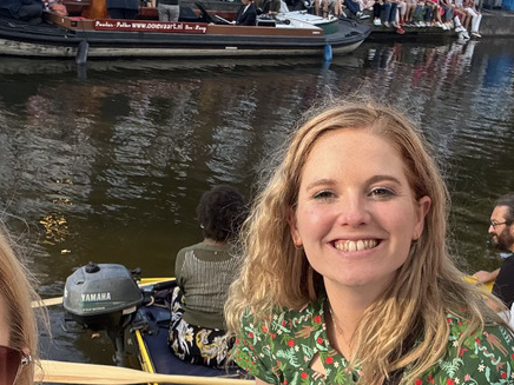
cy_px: 224
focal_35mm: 54
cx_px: 281
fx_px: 802
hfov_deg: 35.5
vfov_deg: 27.0
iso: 25
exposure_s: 1/121
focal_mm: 2.69
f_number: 1.9
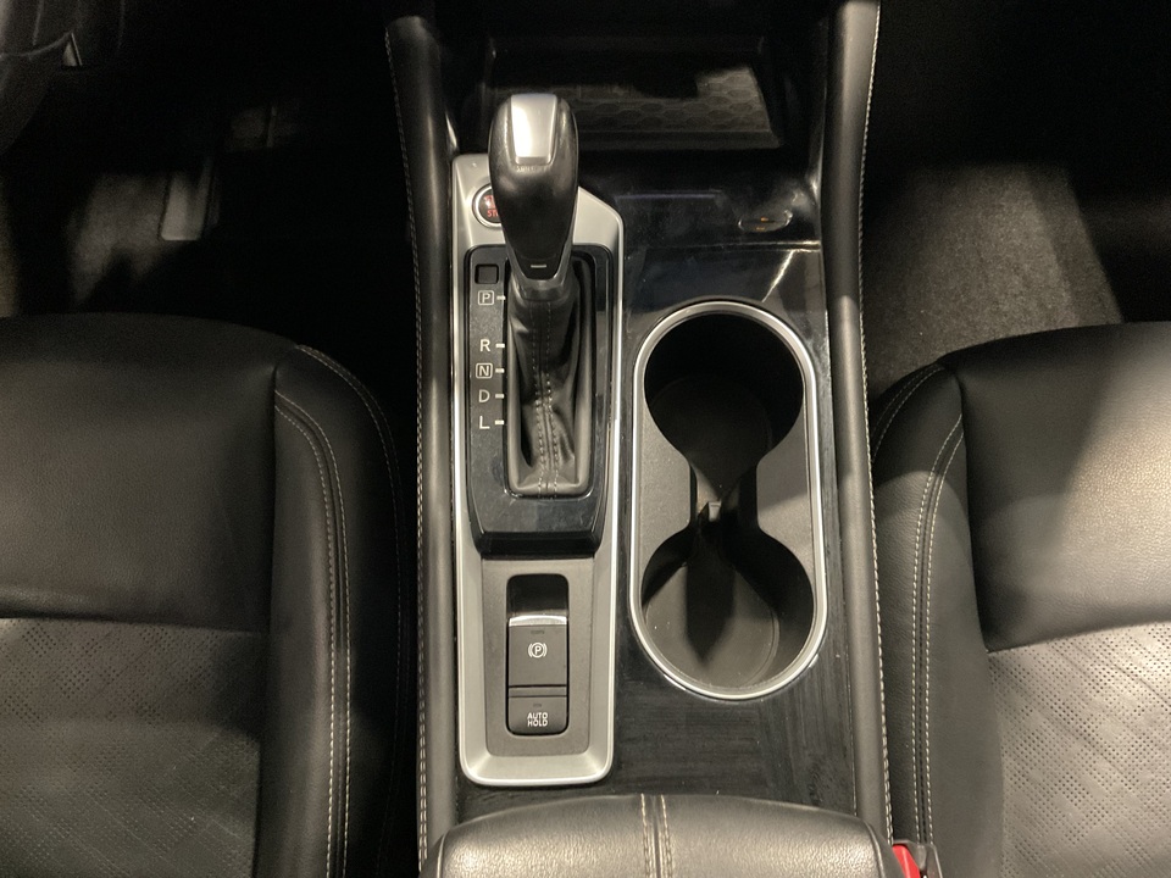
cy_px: 439
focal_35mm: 29
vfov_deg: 48.2
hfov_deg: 61.7
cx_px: 586
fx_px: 981
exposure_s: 1/24
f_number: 1.8
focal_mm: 3
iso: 500
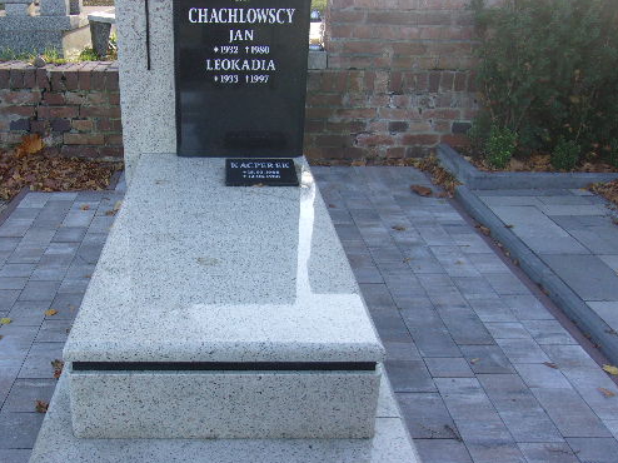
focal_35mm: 35
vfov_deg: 40.6
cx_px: 230
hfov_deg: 52.1
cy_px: 208
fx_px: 625
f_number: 3
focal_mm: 4.9
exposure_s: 1/120
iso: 80
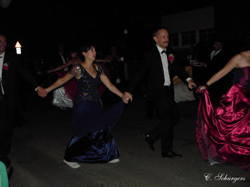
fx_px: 311
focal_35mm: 43
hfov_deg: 43.9
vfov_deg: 33.6
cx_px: 125
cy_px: 94
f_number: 2.8
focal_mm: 6.6
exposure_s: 1/51
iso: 200
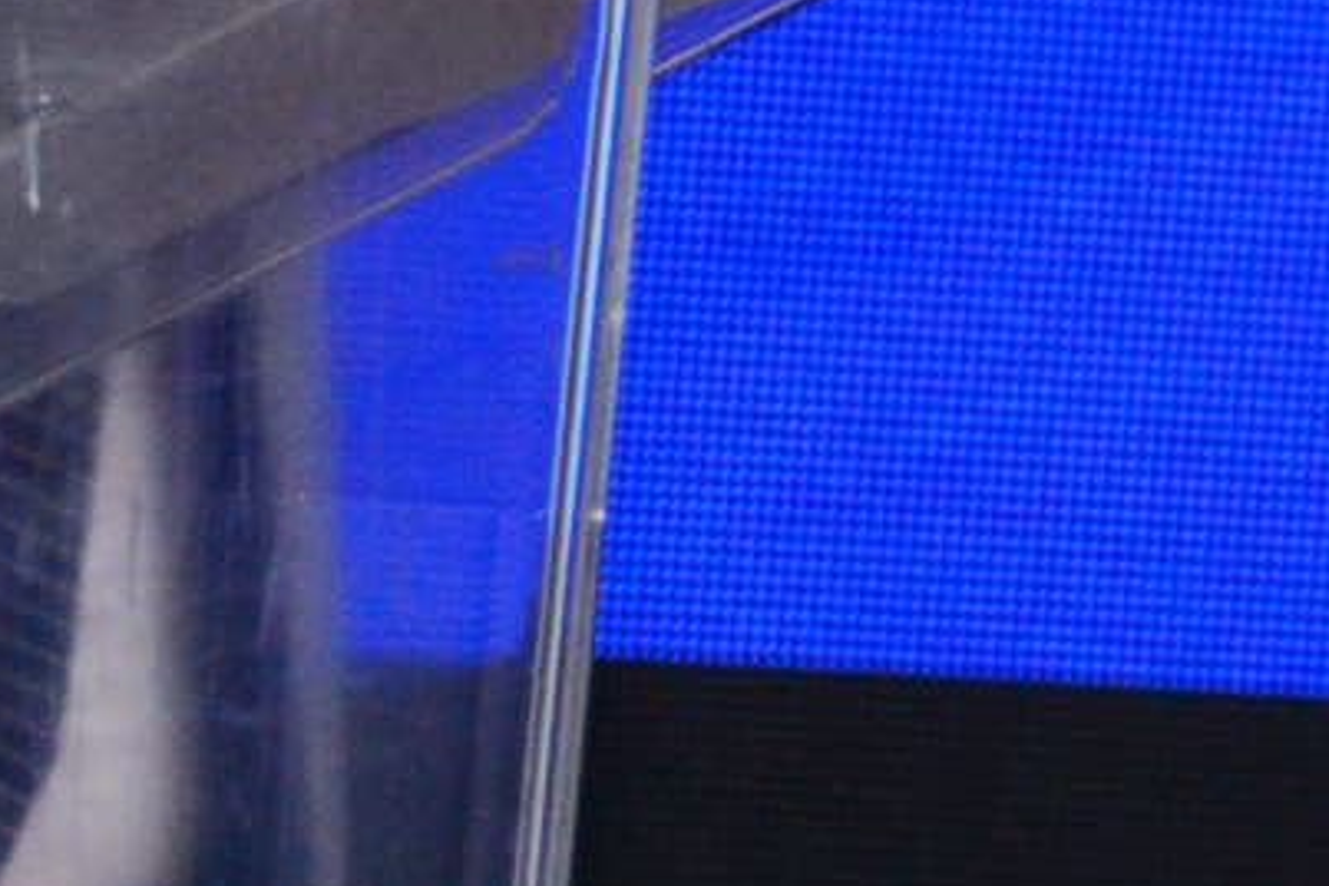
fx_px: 33149
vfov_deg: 1.5
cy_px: -1990
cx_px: 2658
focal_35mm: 898
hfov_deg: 2.3
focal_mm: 120
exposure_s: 1/125
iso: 2500
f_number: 4
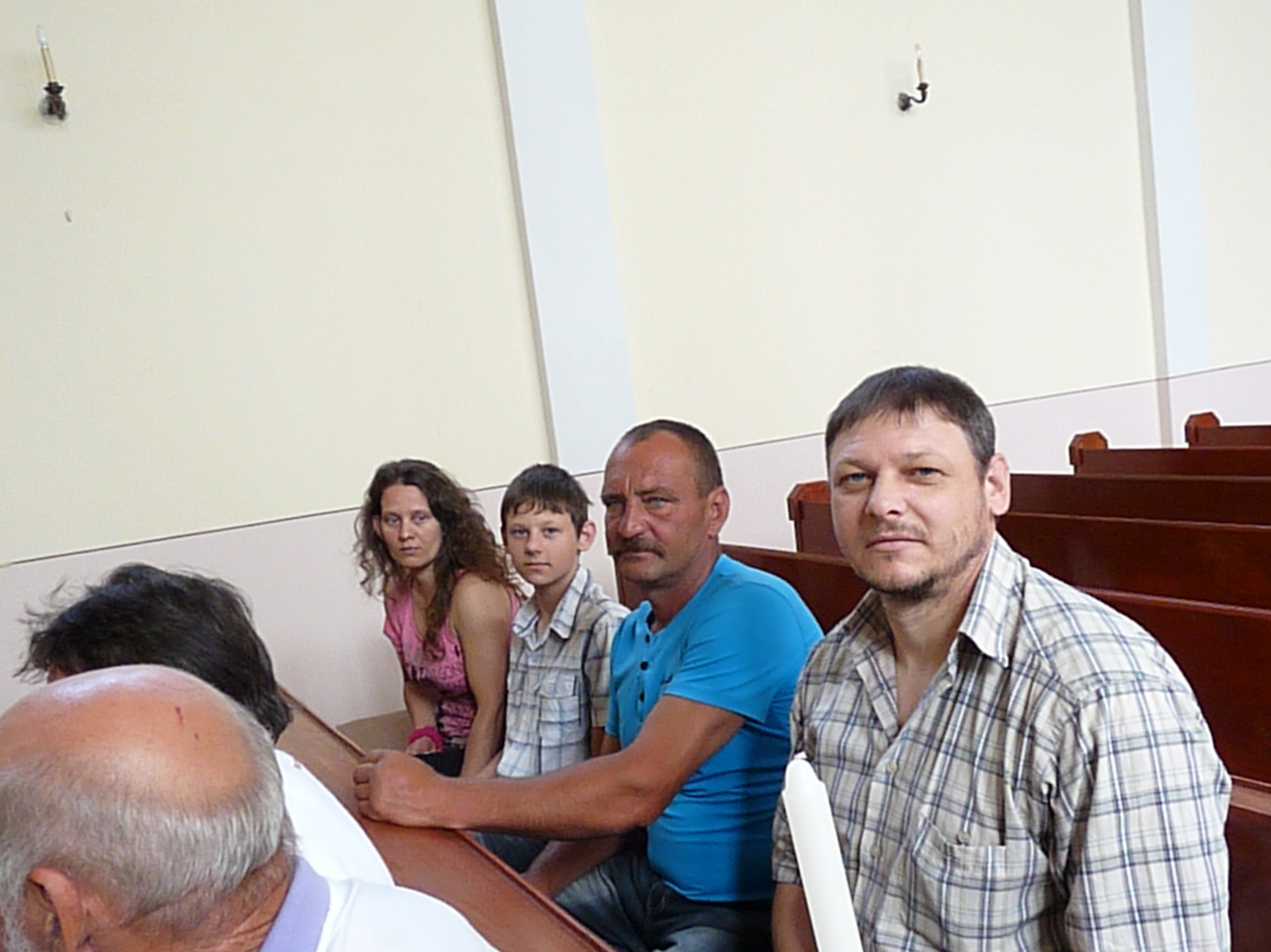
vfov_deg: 42.8
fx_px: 1211
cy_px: 560
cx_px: 674
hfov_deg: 55.3
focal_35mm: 33
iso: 800
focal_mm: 4.9
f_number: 3.6
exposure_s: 1/100
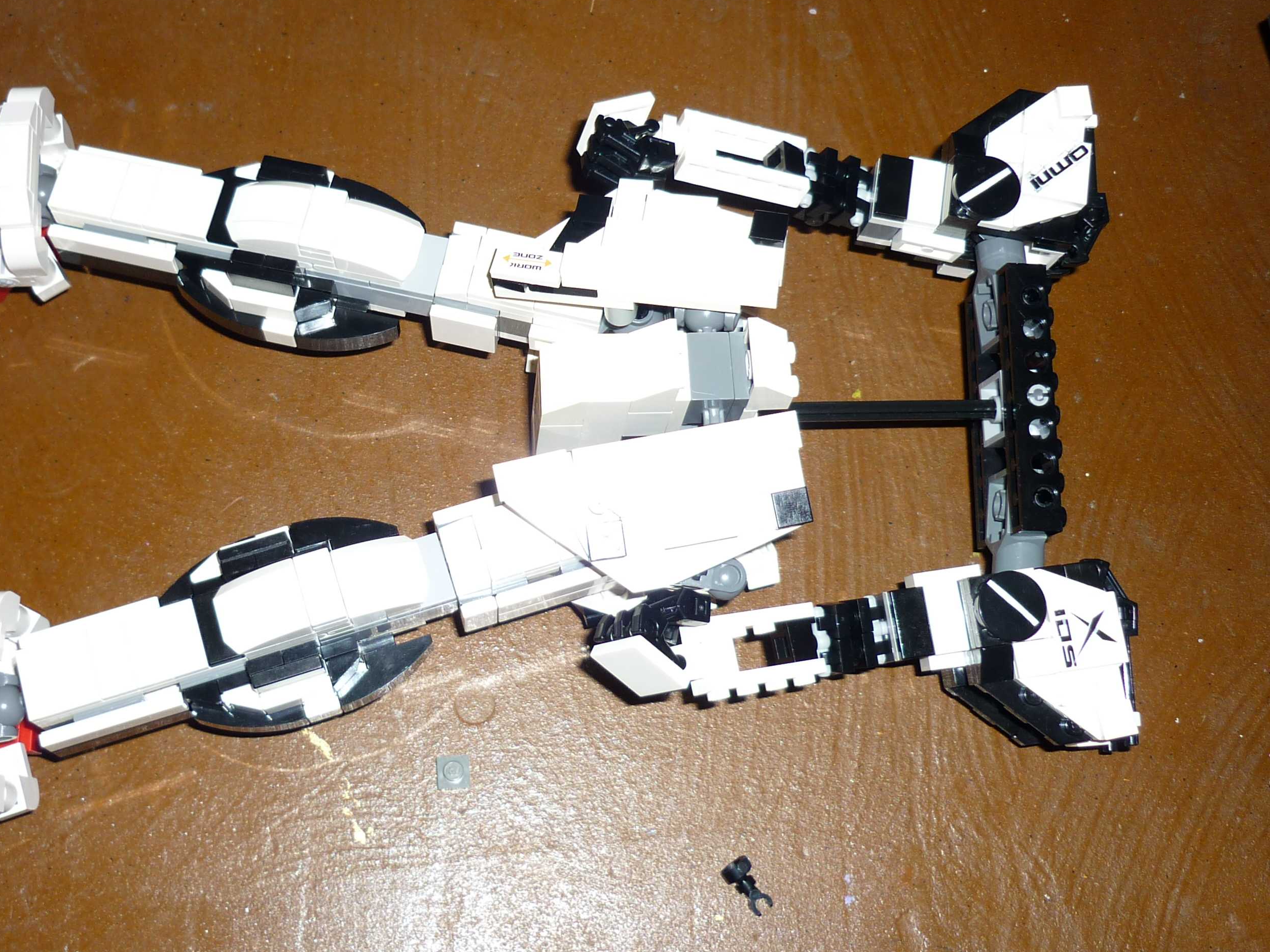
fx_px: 1578
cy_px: 362
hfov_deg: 43.5
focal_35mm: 43
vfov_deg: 33.4
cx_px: 484
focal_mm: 5.5
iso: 100
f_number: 2.8
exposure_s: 1/30
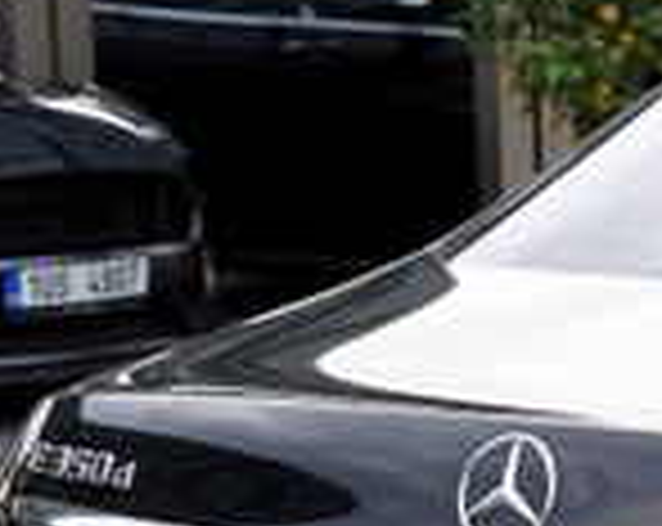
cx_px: 1288
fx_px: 4224
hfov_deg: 8.5
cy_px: 677
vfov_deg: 7.1
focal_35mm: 216
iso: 100
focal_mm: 33
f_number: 5
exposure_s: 1/125
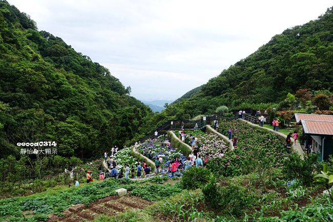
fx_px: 333
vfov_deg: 36.9
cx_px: 166
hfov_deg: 53.1
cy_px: 111
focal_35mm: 36
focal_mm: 13.16
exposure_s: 1/125
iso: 125
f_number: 5.6
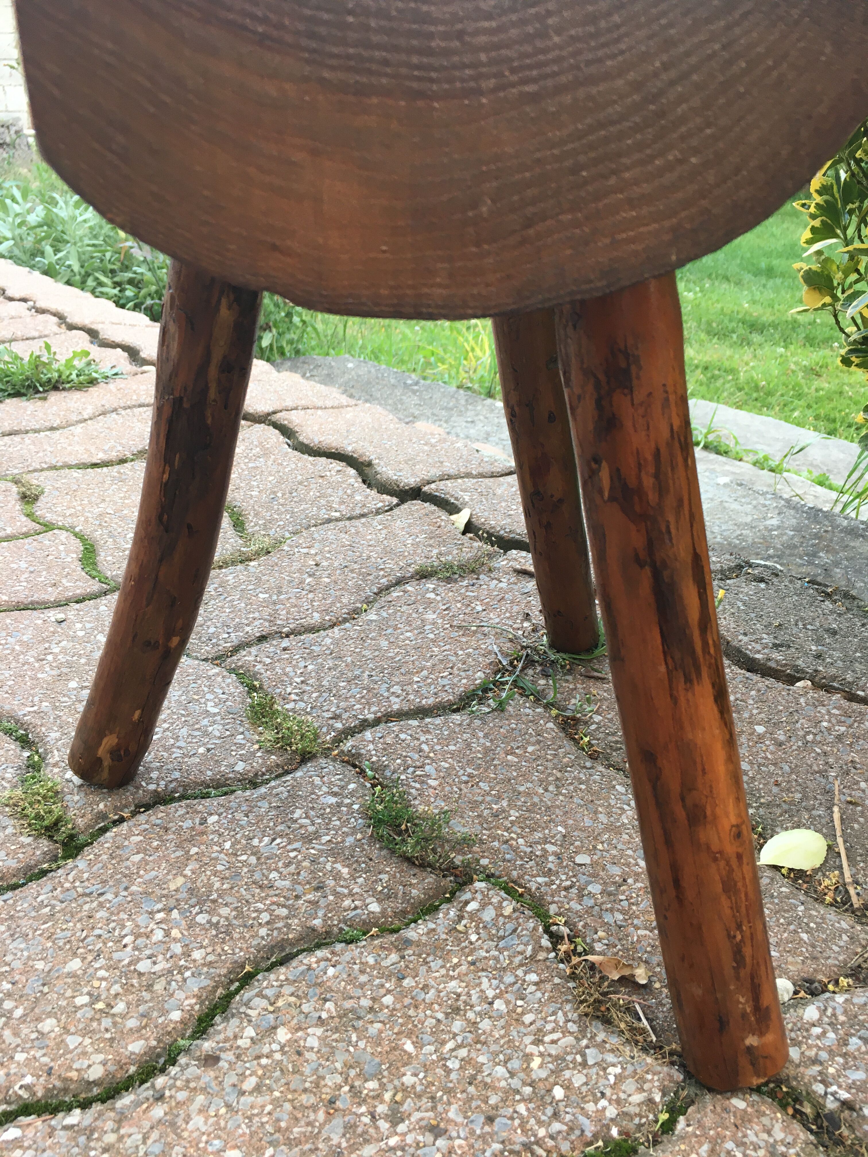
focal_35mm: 29
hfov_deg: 48.2
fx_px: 970
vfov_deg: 61.7
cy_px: 578
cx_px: 434
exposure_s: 1/33
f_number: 2.2
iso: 25
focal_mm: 4.15
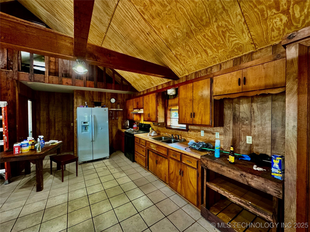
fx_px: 125
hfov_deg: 102.1
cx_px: 155
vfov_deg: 85.7
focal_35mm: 14
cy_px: 116
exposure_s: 1/60
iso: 640
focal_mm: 2.22
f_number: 2.2
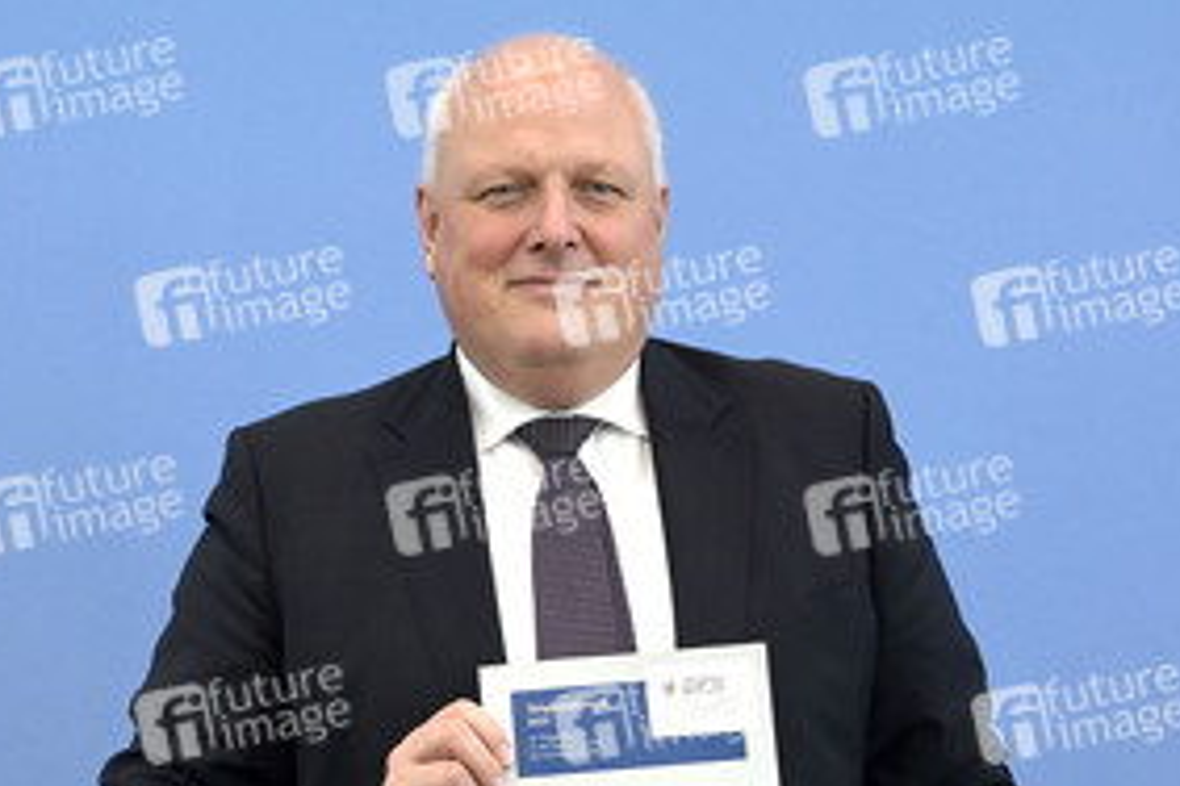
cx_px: 550
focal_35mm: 88
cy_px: 610
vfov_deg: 15.4
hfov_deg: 23.1
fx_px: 2884
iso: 2000
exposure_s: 1/400
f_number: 5.6
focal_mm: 55
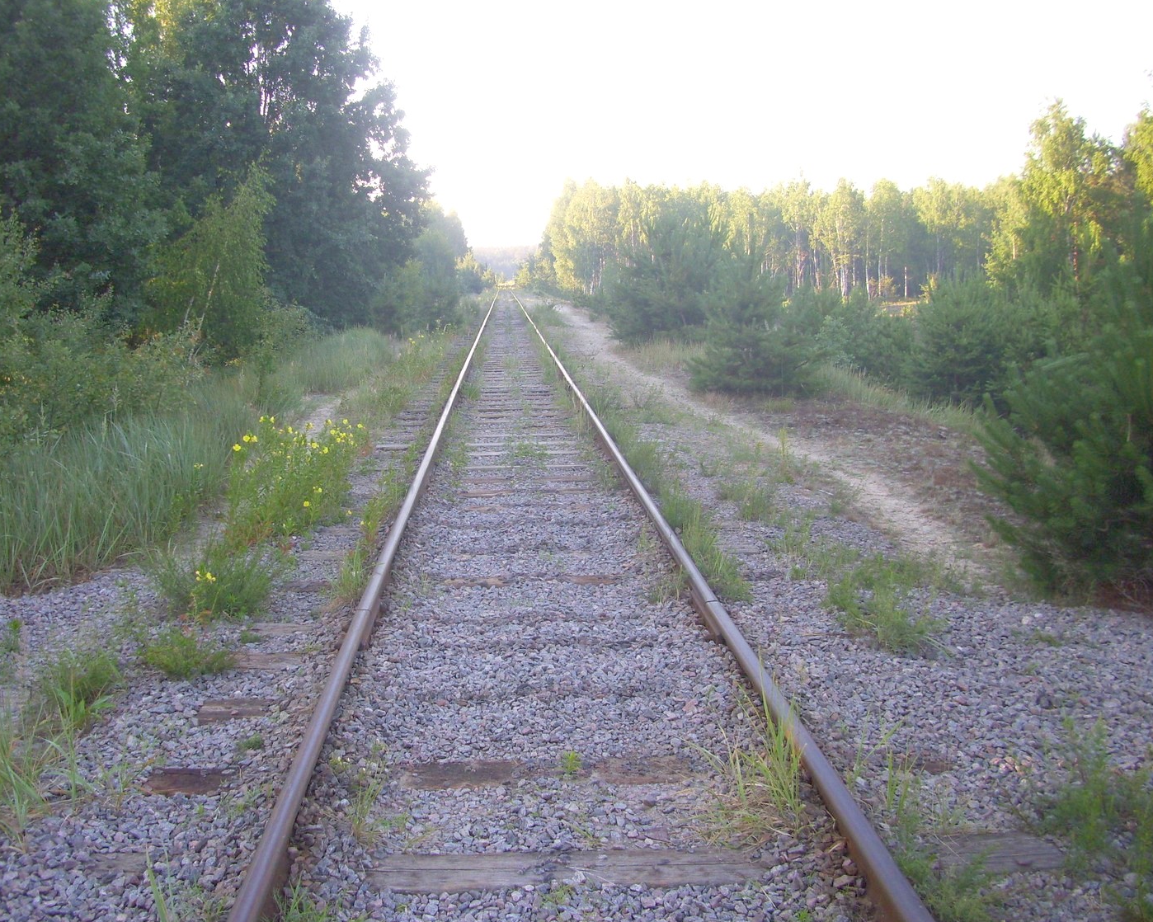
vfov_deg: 41.1
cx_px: 595
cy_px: 461
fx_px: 1228
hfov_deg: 50.3
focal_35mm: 36
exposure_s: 1/125
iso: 80
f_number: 2.9
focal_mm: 5.7
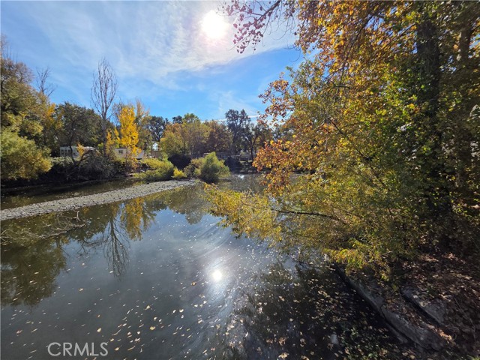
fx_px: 180
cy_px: 180
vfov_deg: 89.9
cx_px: 240
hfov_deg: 106.2
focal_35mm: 13
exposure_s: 1/2730
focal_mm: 2.2
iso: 40
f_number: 1.9
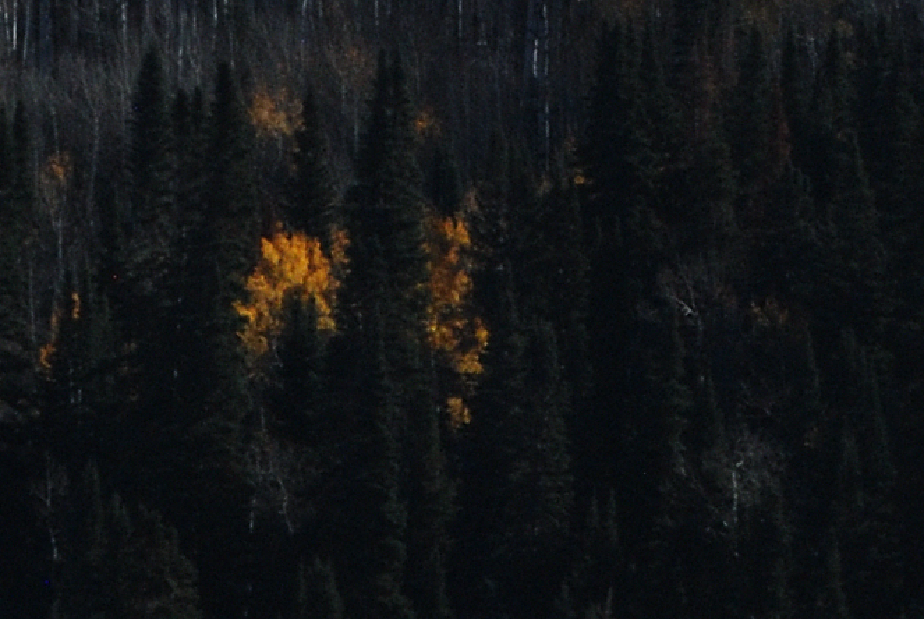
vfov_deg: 1.0
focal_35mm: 1402
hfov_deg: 1.5
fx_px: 36032
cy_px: -22
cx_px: 343
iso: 400
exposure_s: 1/400
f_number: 16
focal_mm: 160
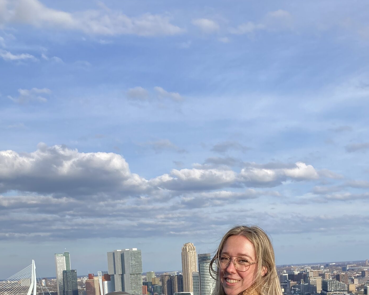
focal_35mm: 50
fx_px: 546
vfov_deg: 27.7
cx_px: 180
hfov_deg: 37.3
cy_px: 323
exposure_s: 1/1297
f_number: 1.8
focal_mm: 3.99
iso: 20
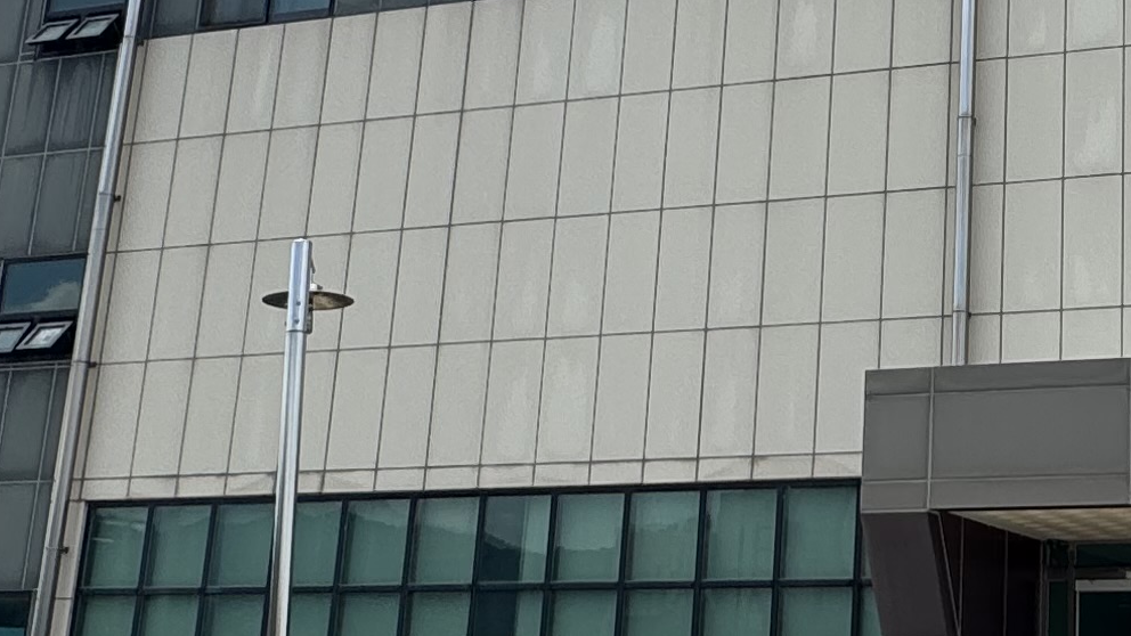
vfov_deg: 19.4
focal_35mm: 62
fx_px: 1859
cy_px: 258
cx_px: 1099
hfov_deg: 31.6
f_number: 2.2
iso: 50
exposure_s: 1/1477
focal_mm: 2.22
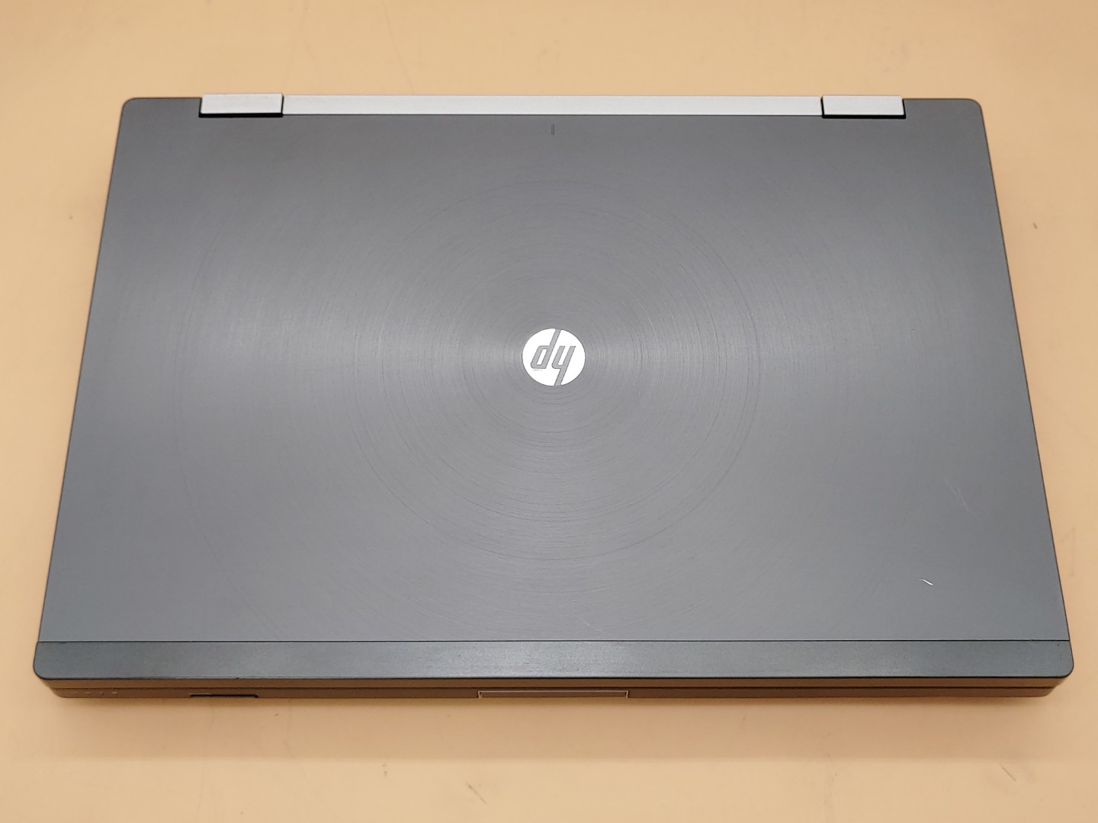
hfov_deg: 55.4
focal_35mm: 33
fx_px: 1047
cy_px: 412
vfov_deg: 42.9
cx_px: 549
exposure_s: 1/133
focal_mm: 4.36
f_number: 1.8
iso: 50
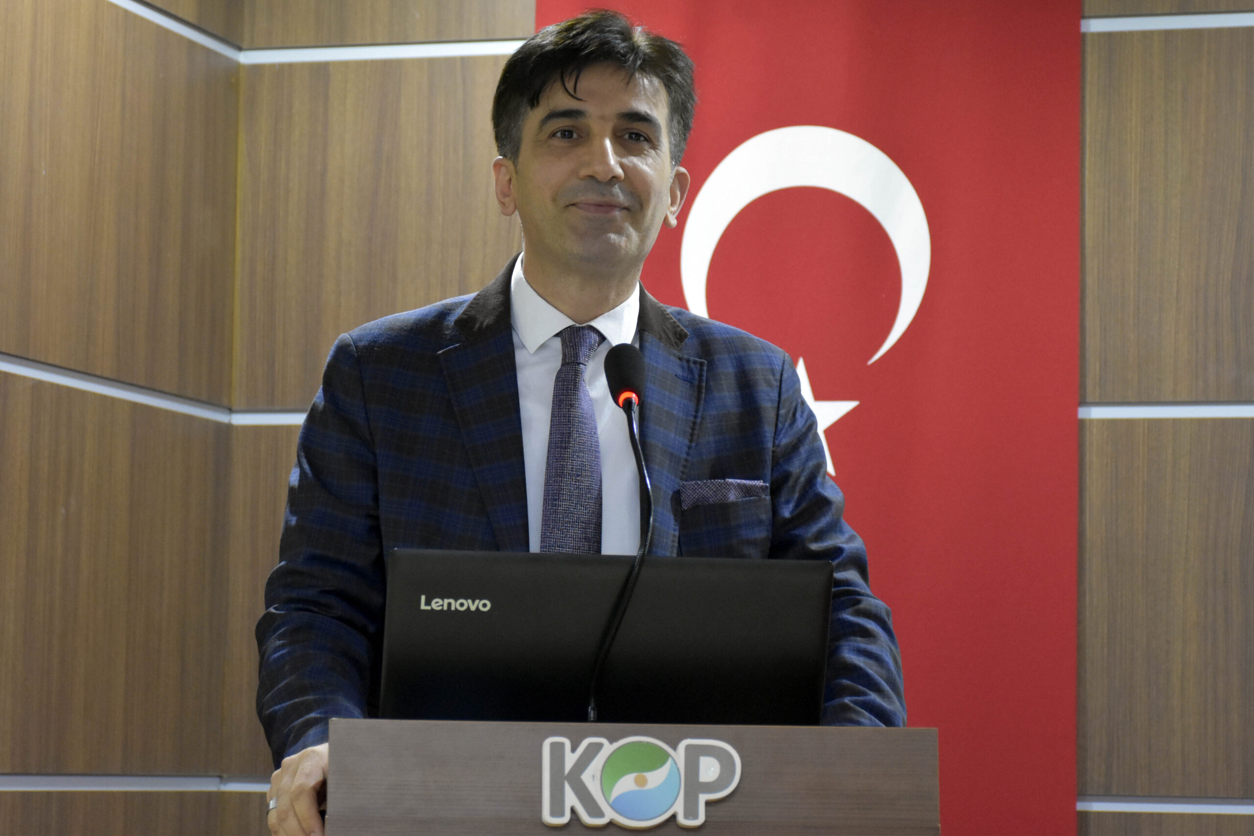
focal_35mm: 93
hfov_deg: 21.9
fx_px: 3239
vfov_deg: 14.7
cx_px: 627
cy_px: 418
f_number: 5
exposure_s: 1/60
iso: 2800
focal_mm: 62
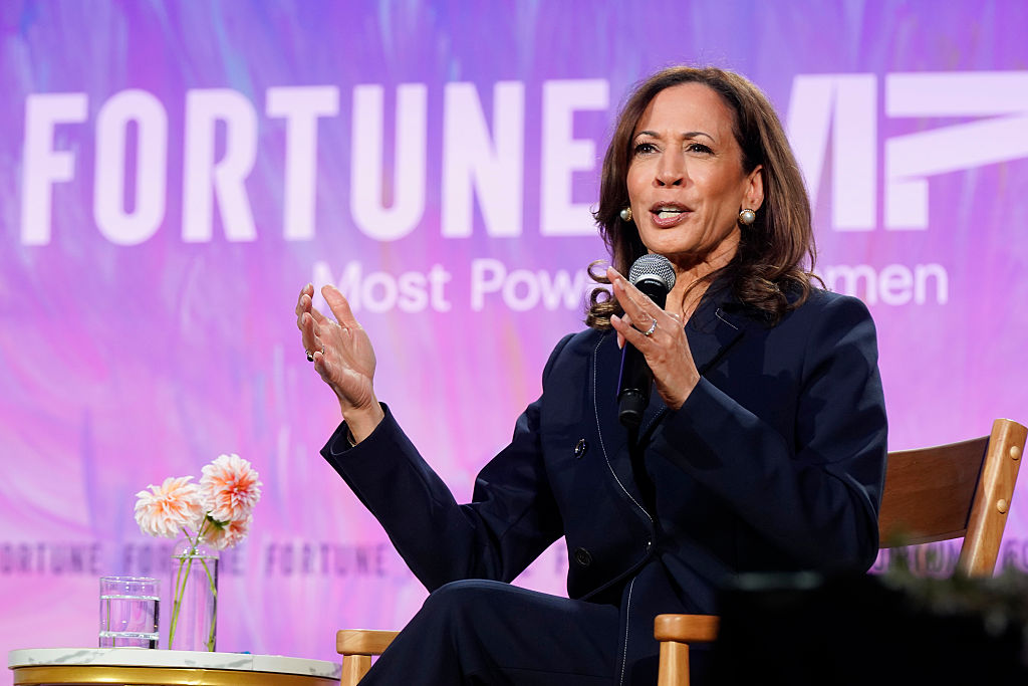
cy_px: 343
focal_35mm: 176
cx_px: 514
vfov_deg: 7.8
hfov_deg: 11.7
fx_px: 5026
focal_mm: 176
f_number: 5.6
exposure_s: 1/200
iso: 2000
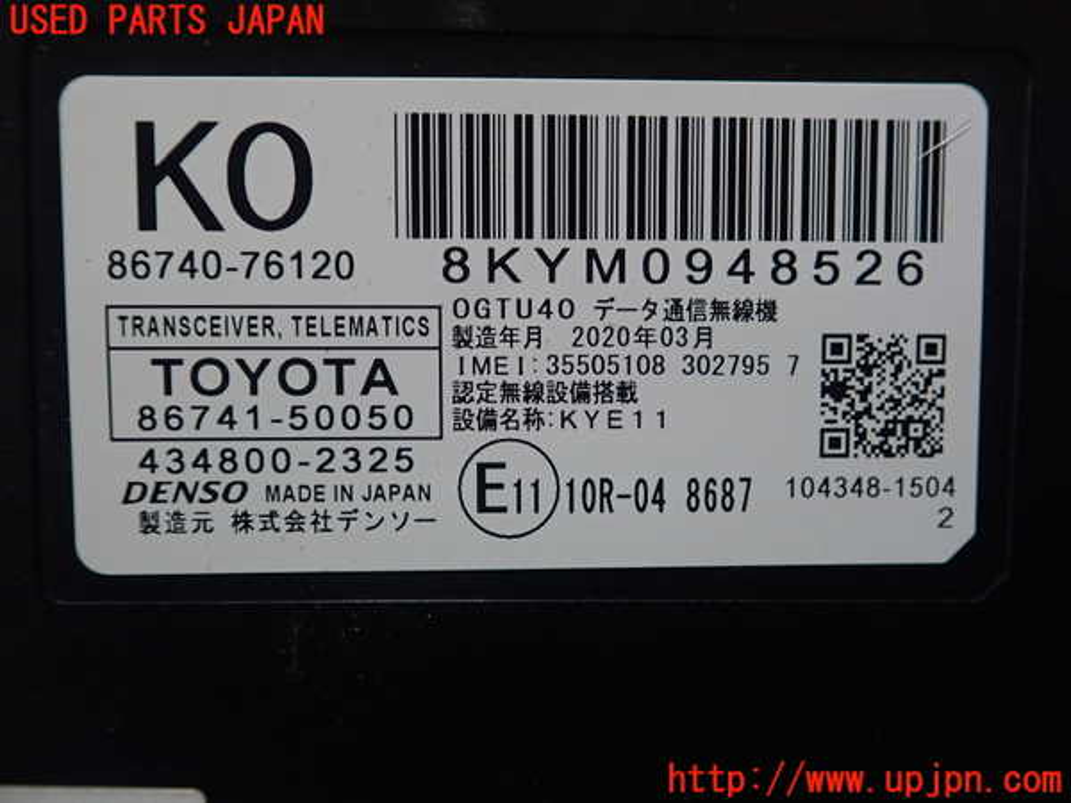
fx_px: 928
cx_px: 536
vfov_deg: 46.8
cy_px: 402
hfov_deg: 60.0
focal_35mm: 30
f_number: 2.3
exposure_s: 1/125
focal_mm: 5.5
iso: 200
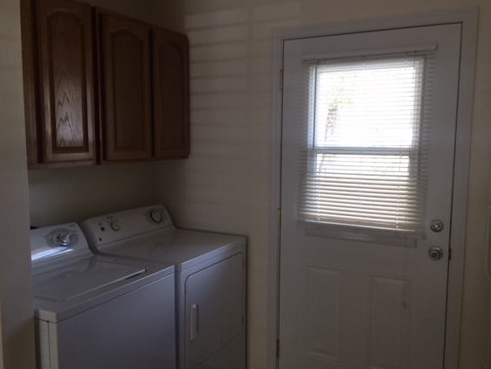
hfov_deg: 55.3
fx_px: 468
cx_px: 243
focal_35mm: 33
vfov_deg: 43.0
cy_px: 193
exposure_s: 1/40
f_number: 2.2
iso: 32
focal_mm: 4.15
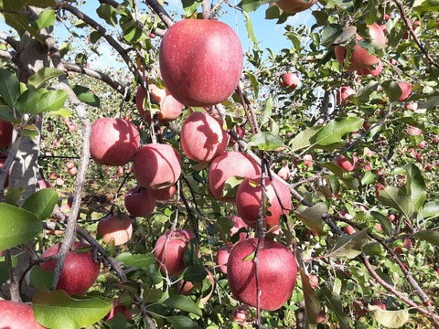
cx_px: 220
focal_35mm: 27
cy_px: 164
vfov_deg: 51.4
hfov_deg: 65.3
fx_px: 342
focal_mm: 2.91
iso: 40
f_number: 1.9
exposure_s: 1/613
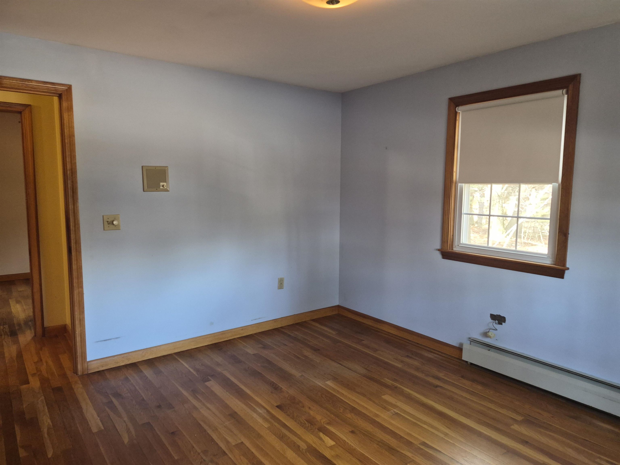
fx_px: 412
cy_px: 232
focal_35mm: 23
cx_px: 310
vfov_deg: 58.9
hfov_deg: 73.9
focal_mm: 5.4
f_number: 1.8
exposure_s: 1/120
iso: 640
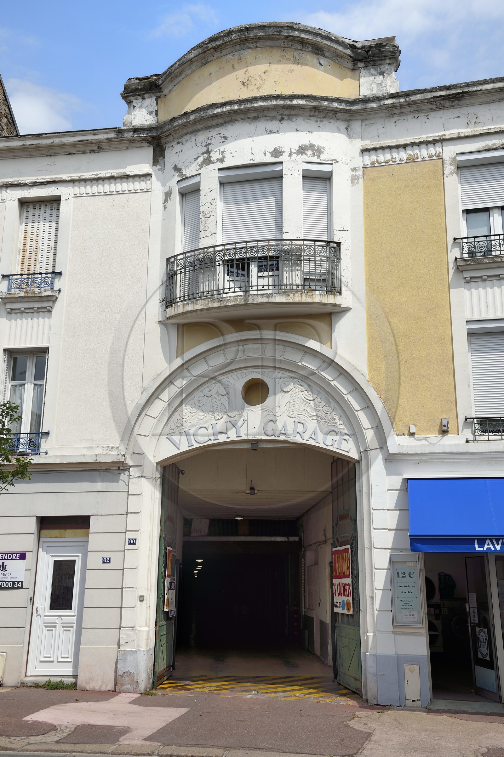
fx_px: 799
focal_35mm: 38
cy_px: 378
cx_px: 252
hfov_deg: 35.0
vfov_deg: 50.7
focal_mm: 38
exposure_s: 1/250
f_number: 10
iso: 200
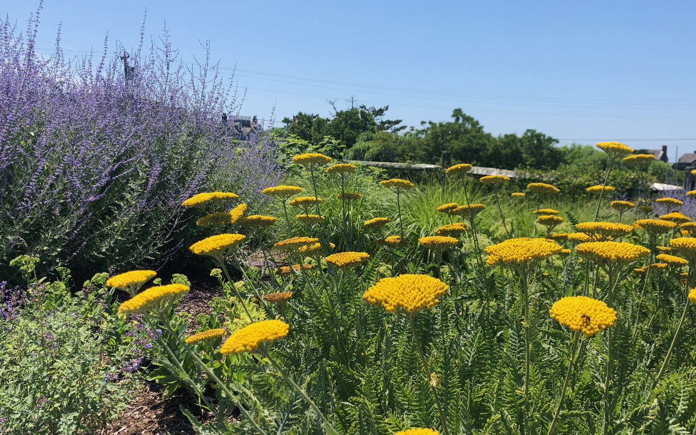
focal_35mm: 34
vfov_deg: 37.3
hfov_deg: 56.6
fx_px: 645
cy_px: 219
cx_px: 379
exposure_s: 1/2404
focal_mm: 4
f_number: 1.8
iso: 20
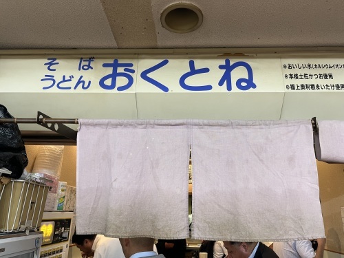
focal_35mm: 26
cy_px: 129
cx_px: 172
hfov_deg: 67.3
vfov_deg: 53.1
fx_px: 258
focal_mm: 5.1
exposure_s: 1/50
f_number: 1.6
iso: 125
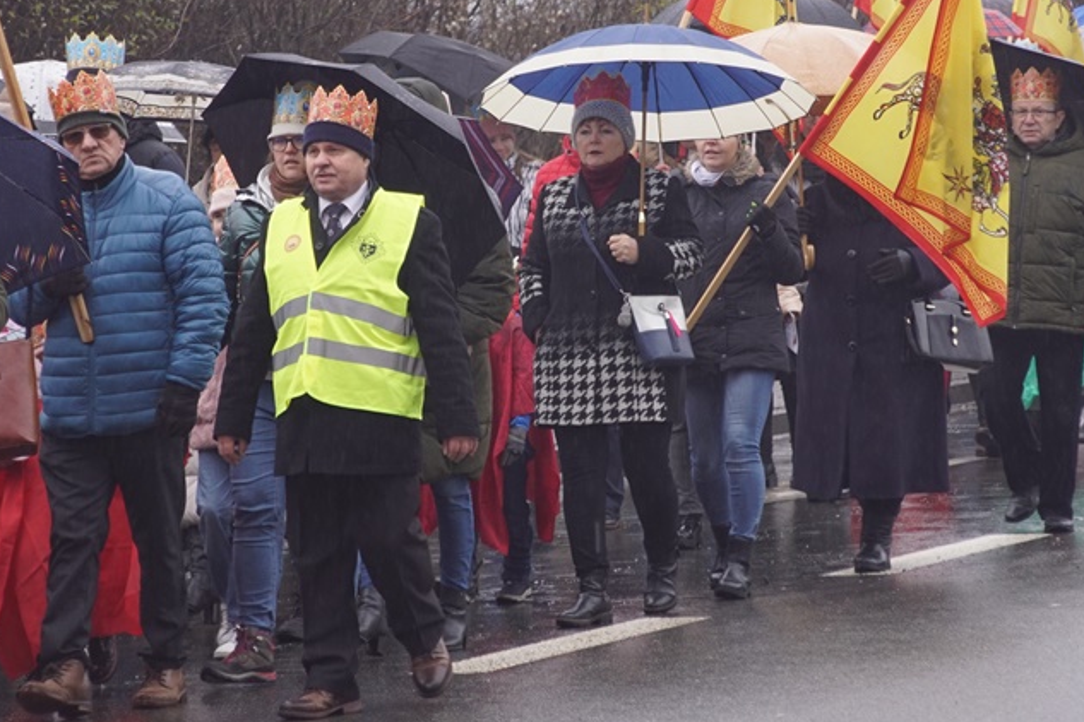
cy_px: 230
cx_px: 502
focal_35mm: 237
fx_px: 7136
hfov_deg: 8.7
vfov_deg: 5.8
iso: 400
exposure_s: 1/160
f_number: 5.6
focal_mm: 100
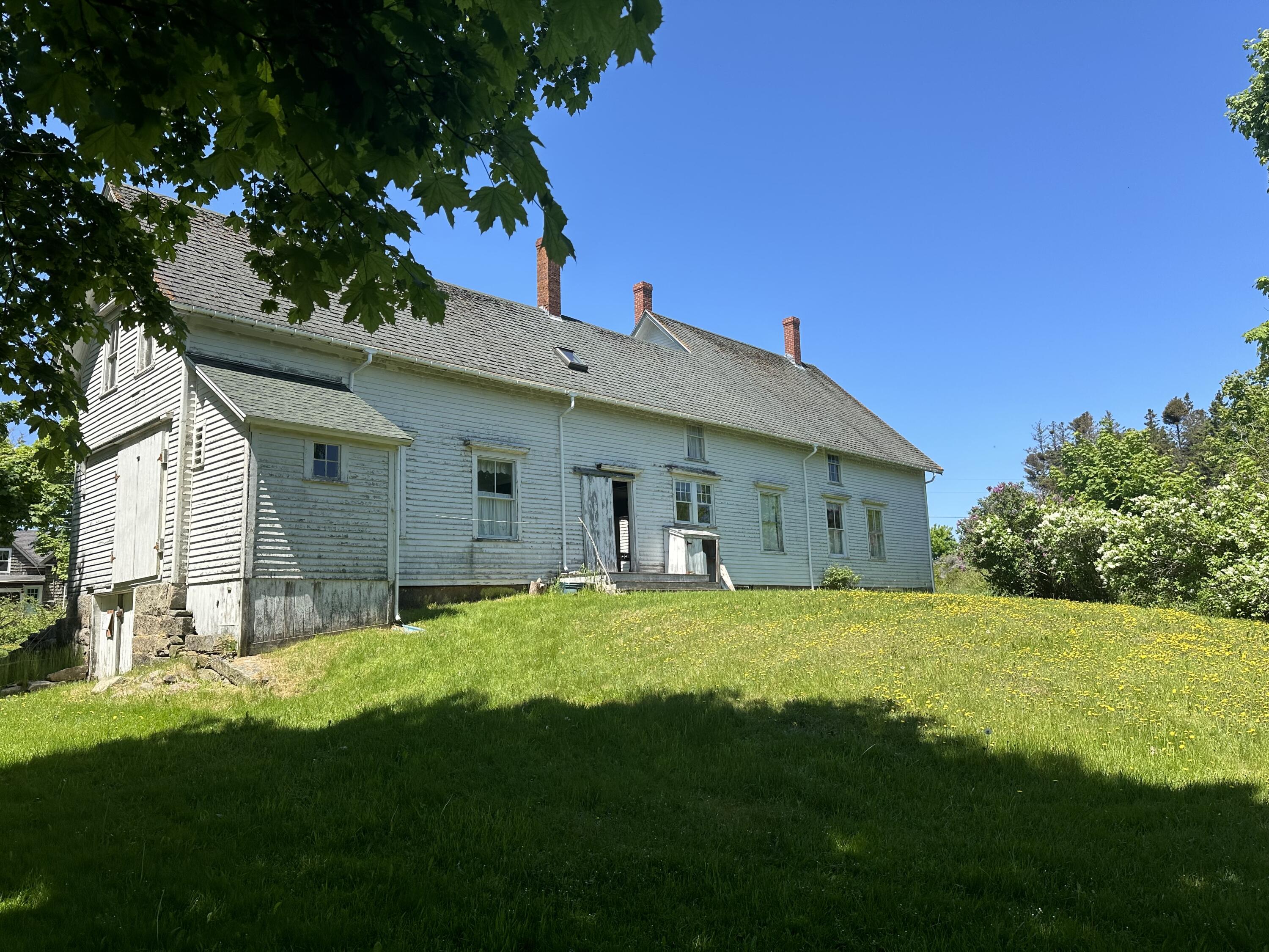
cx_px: 634
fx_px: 880
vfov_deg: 56.8
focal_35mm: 24
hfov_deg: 71.6
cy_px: 476
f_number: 1.78
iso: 80
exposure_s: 1/2591
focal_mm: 6.86
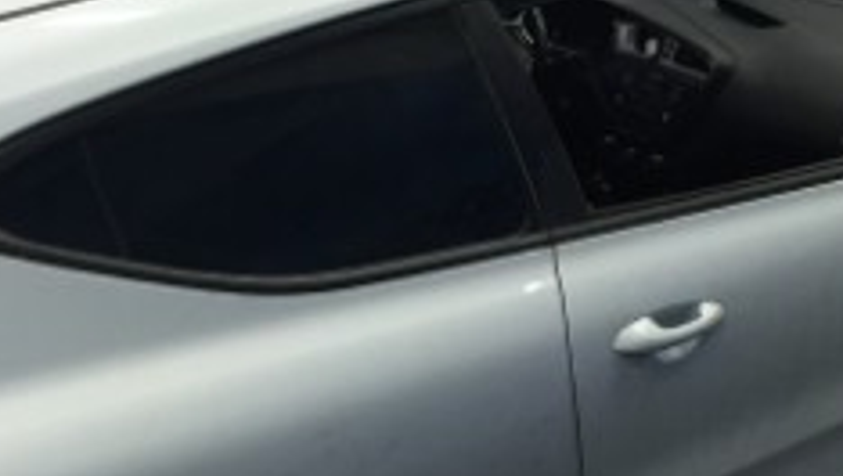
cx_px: 519
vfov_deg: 22.1
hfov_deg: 38.3
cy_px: 346
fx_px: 1208
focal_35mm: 54
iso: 100
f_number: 2.2
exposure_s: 1/33
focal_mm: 4.15
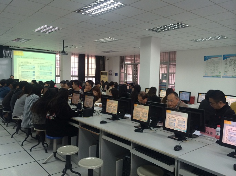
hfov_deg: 60.0
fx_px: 204
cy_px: 88
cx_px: 118
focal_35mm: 30
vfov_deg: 46.8
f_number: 2.2
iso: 80
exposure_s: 1/30
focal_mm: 4.12
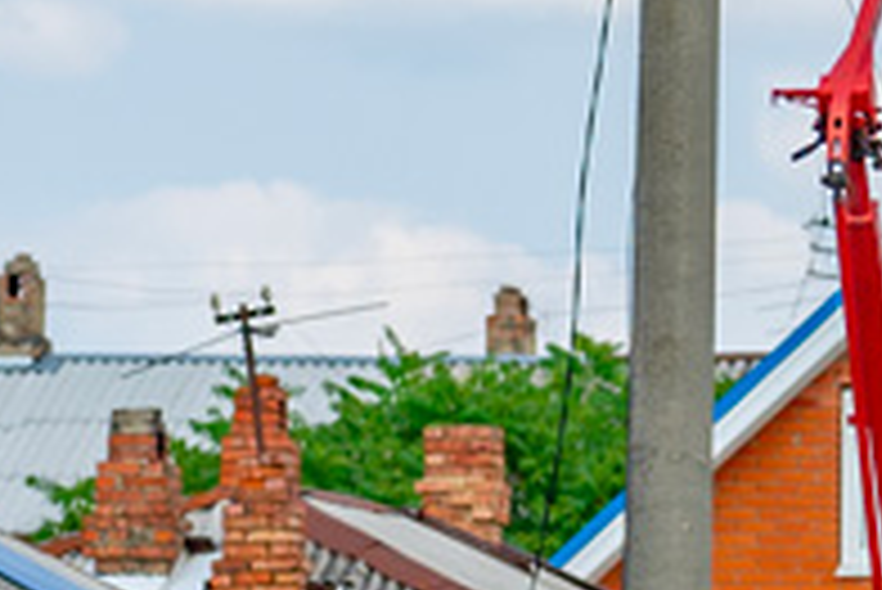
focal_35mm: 555
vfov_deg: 2.5
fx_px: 13607
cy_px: 547
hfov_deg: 3.7
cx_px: 855
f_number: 4
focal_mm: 75
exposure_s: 1/1000
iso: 100
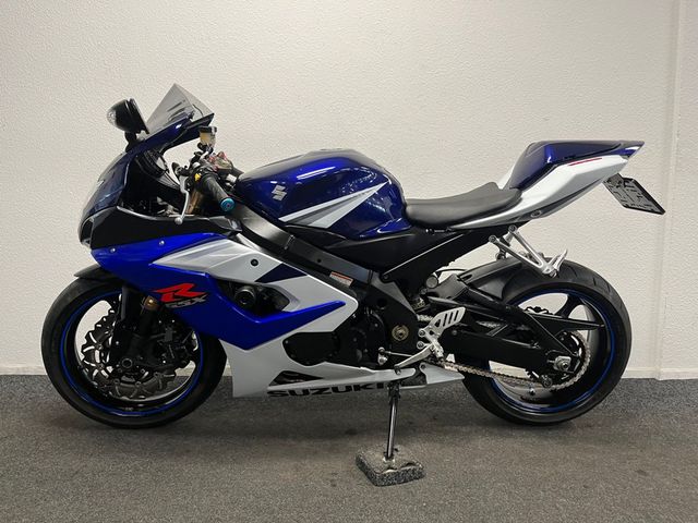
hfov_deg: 67.3
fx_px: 524
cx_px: 349
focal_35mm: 26
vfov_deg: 53.1
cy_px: 262
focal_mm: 5.1
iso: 100
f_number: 1.6
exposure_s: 1/50
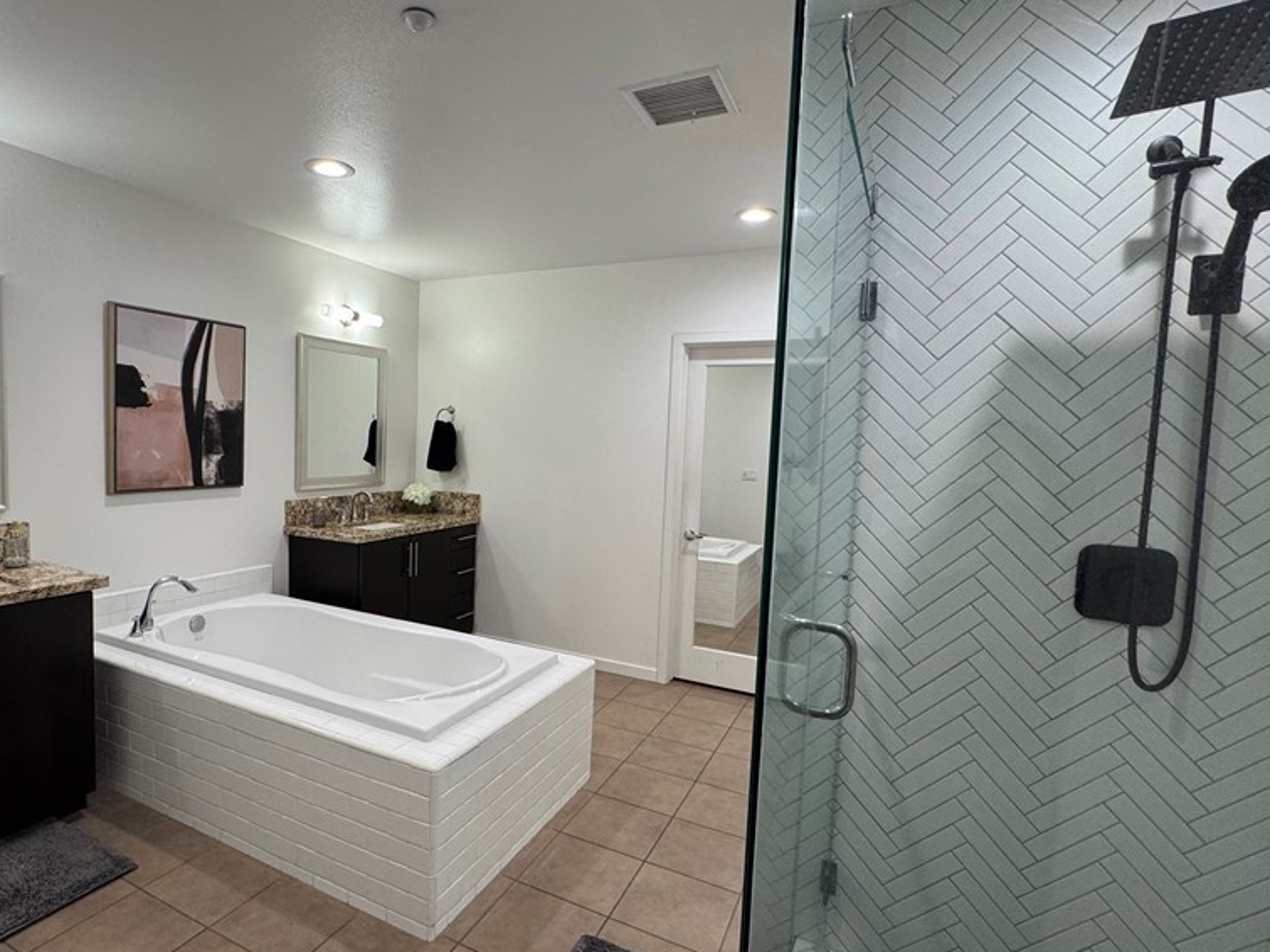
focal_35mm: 19
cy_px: 484
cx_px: 530
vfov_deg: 68.7
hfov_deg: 84.0
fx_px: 697
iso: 200
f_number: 2.2
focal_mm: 2.22
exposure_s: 1/100
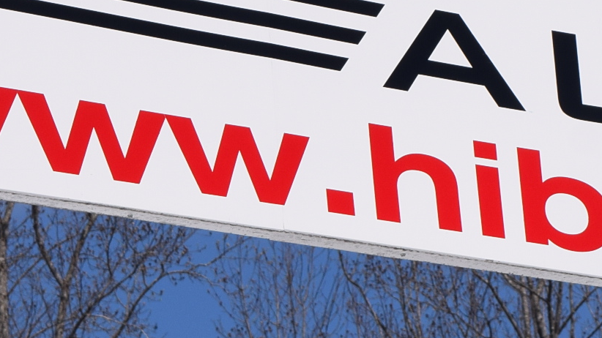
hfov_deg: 6.8
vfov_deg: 3.8
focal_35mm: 315
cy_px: -49
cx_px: 607
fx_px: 5026
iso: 200
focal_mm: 55
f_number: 13
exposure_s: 1/640
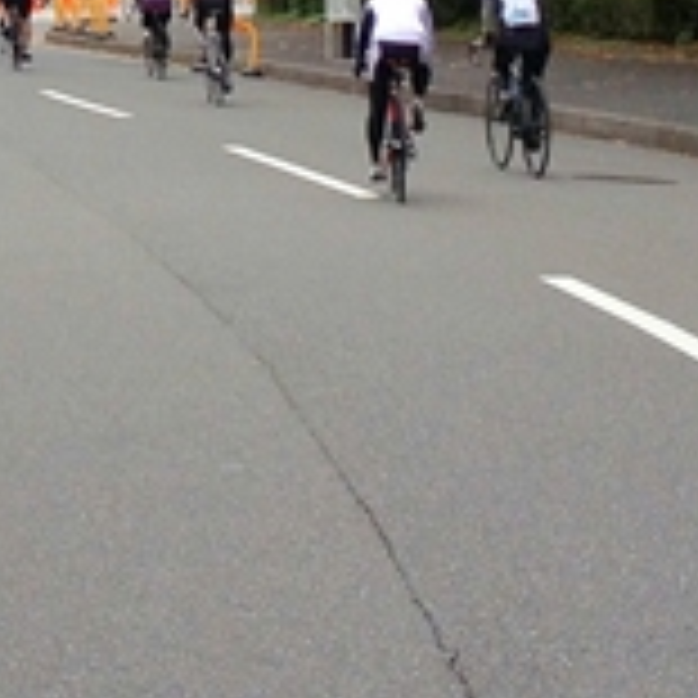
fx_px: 3650
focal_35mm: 160
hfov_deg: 10.8
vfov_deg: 10.7
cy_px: -203
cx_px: -27
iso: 50
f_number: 2.4
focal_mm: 4.28
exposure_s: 1/363
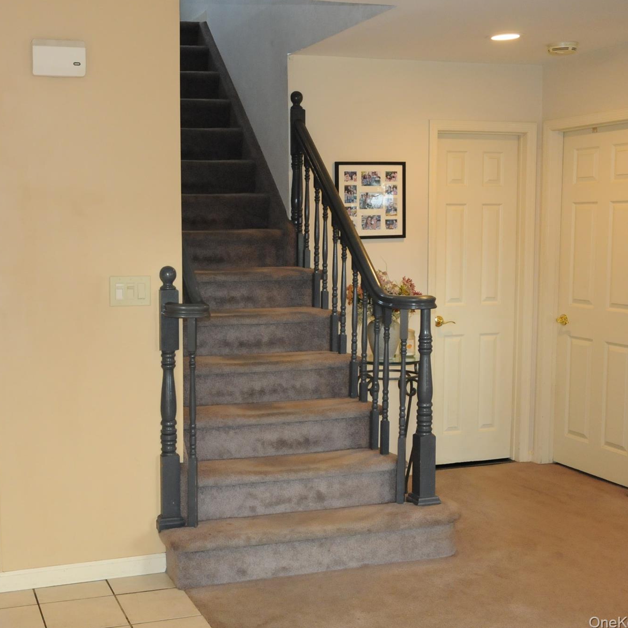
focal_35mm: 49
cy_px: 315
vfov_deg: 34.9
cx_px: 204
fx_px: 999
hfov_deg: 34.6
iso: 1600
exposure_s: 1/60
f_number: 5.6
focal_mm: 25
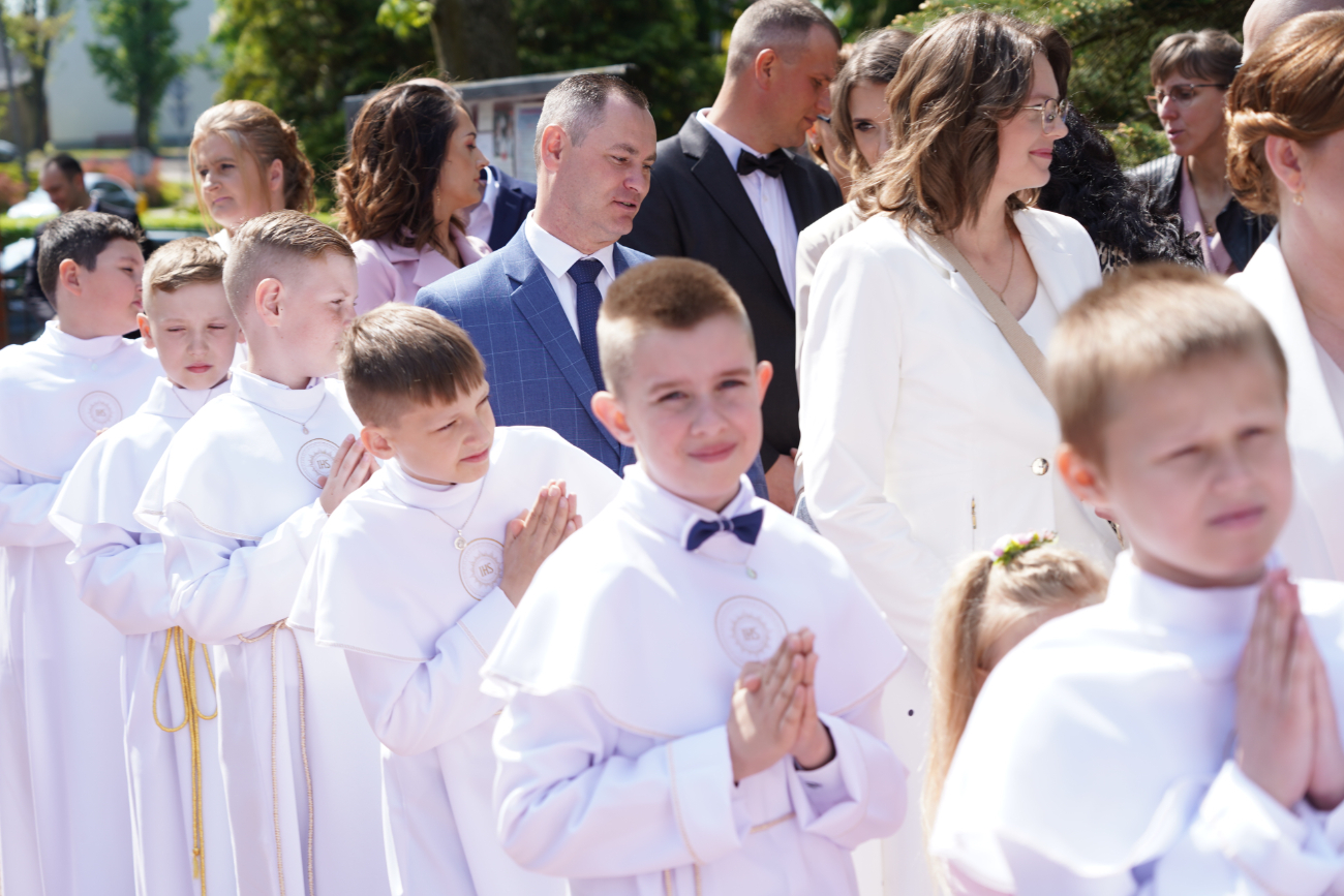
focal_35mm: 86
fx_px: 3211
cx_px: 672
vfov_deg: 15.9
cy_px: 448
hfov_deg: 23.6
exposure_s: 1/200
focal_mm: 86
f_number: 5.6
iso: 100
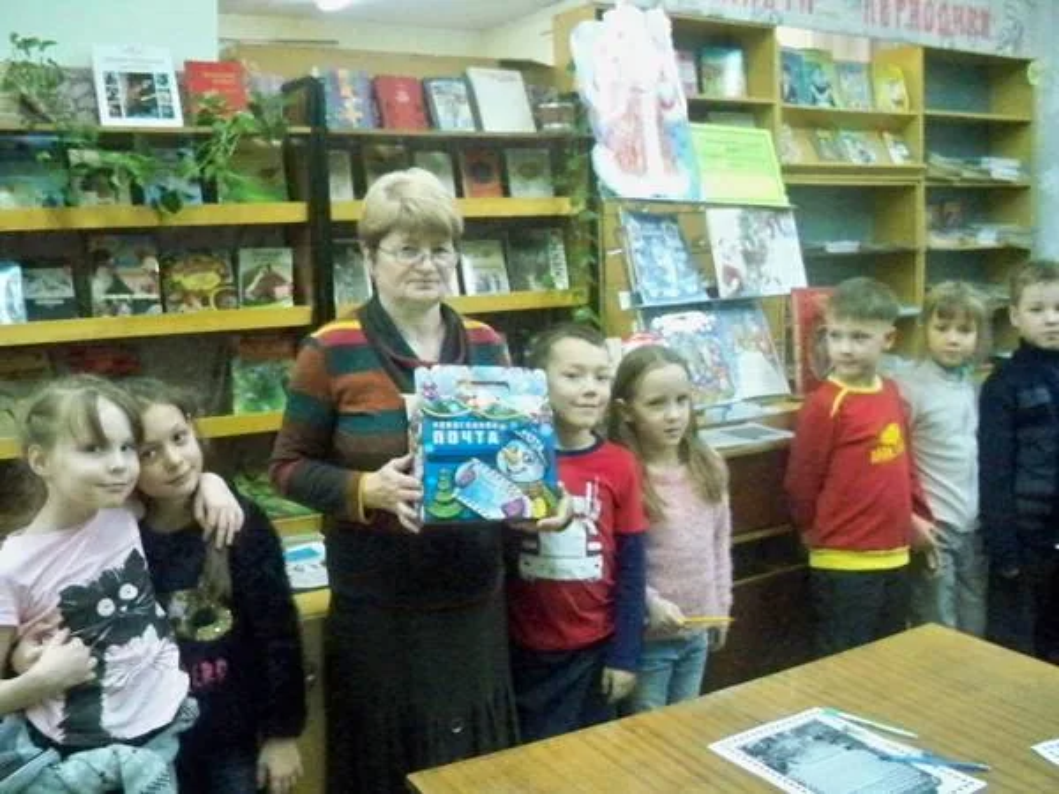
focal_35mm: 35
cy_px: 397
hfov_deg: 52.6
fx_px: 1071
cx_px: 530
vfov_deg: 40.7
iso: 3200
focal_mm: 6.3
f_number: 3.1
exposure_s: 1/60
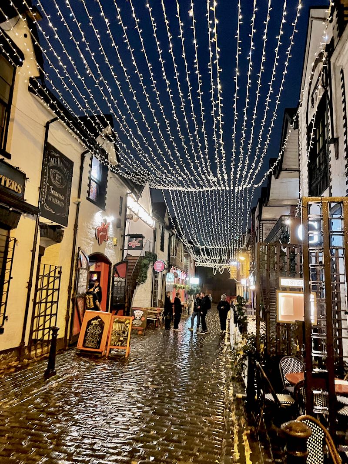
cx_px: 174
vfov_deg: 67.3
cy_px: 232
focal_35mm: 26
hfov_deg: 53.1
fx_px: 349
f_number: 1.6
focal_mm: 4.2
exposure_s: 1/25
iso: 500
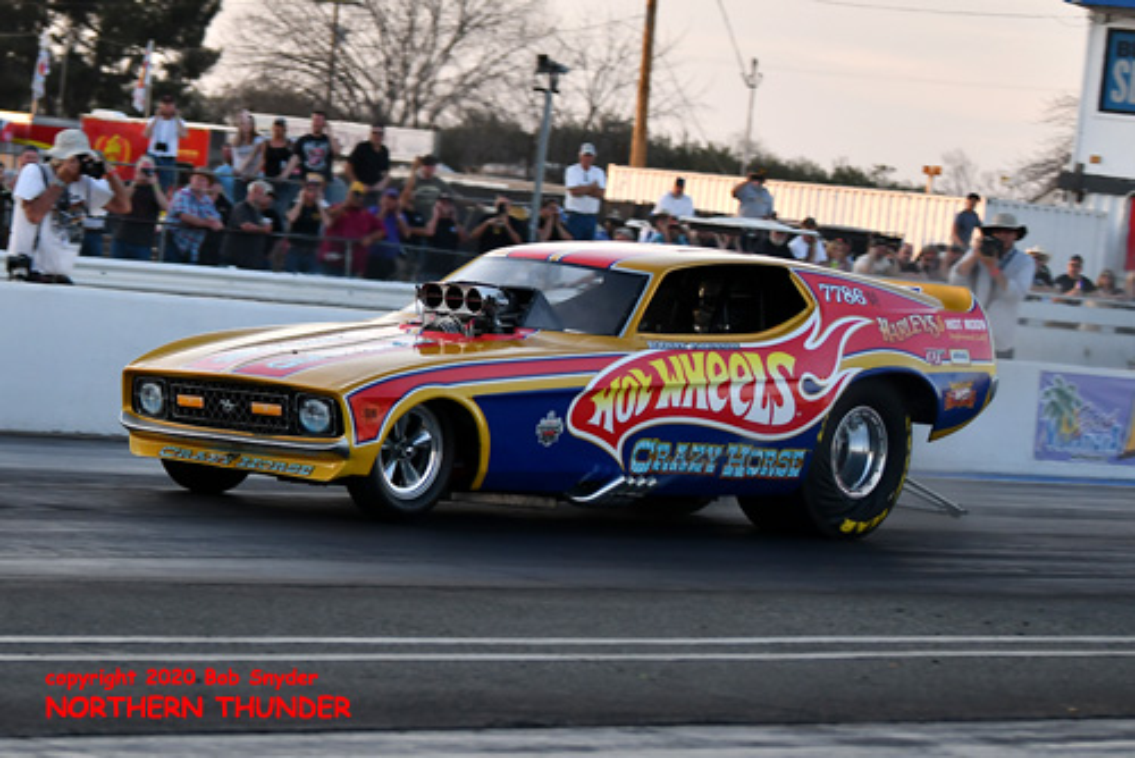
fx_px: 3312
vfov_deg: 13.1
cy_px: 379
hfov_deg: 19.4
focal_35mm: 105
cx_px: 568
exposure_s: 1/1000
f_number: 2.8
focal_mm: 70
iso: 320
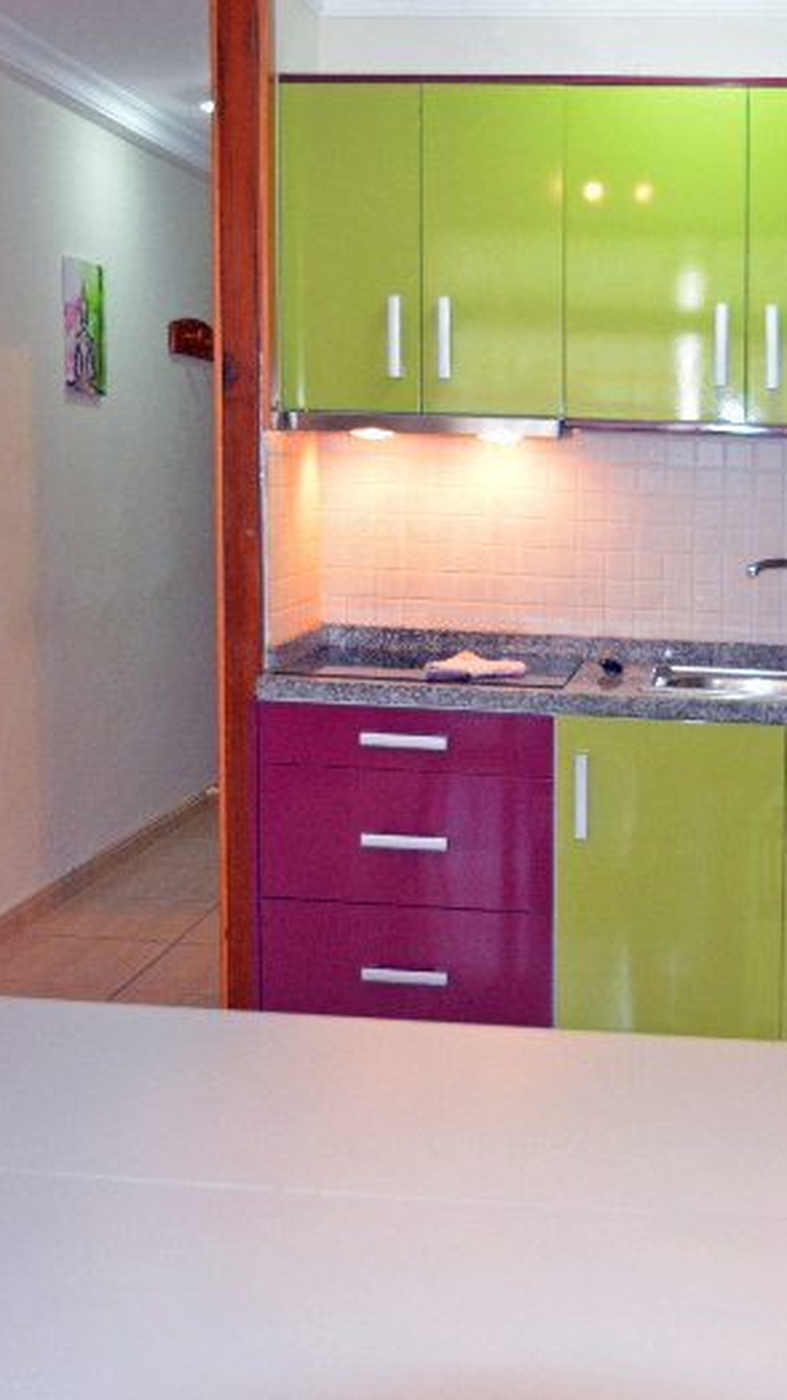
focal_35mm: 48
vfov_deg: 42.9
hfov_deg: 24.9
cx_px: 460
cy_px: 707
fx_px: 1782
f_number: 4.2
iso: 1600
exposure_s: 1/60
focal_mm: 20
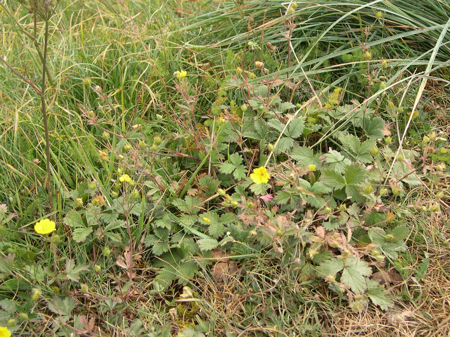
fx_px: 494
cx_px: 225
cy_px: 168
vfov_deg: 37.7
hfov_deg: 49.0
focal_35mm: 38
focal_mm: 8
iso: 100
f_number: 2.8
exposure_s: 1/285
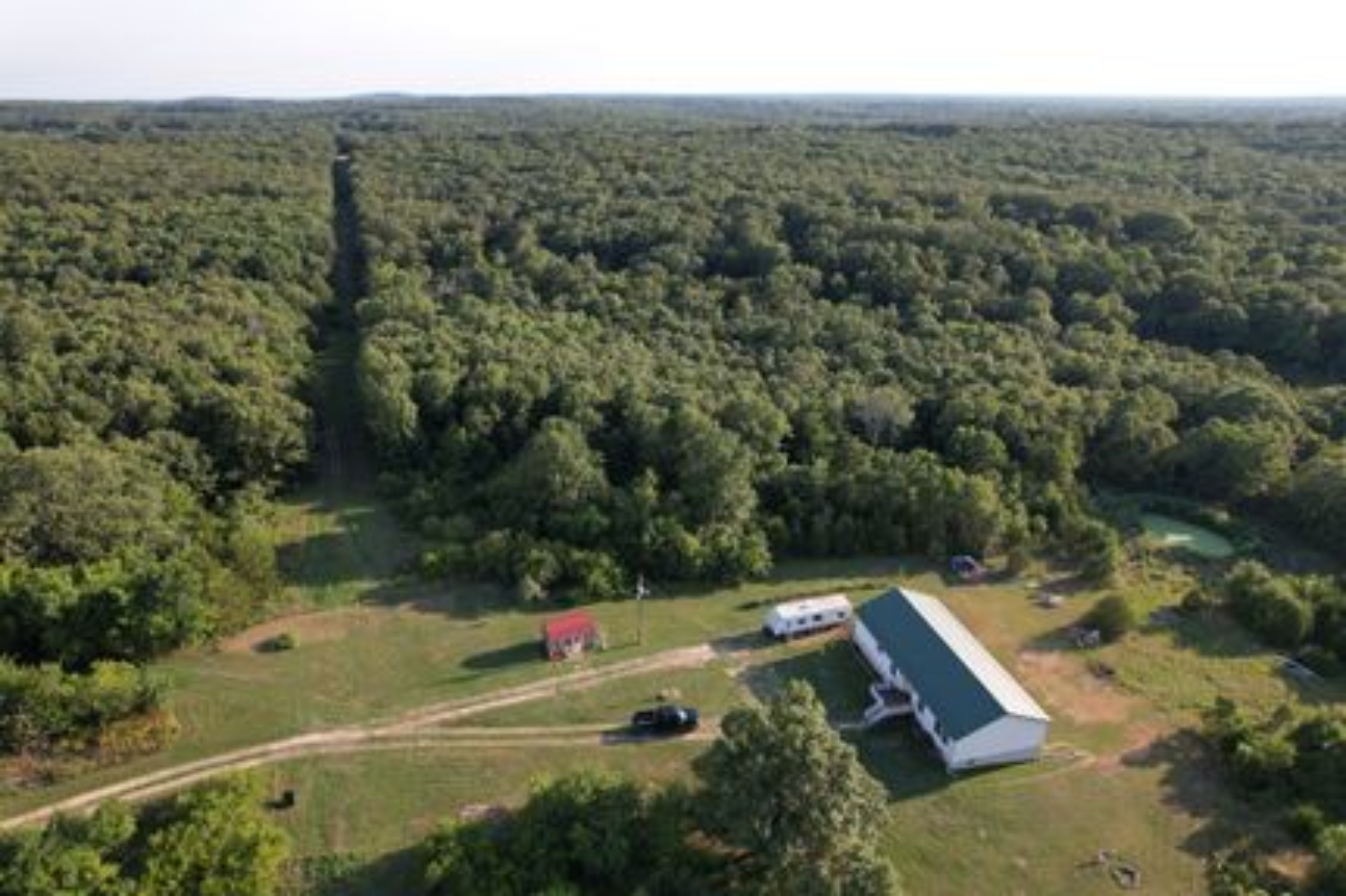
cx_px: 673
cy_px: 448
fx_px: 822
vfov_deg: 57.2
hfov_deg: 78.6
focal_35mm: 22
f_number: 2.8
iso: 100
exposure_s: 1/40
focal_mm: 8.38
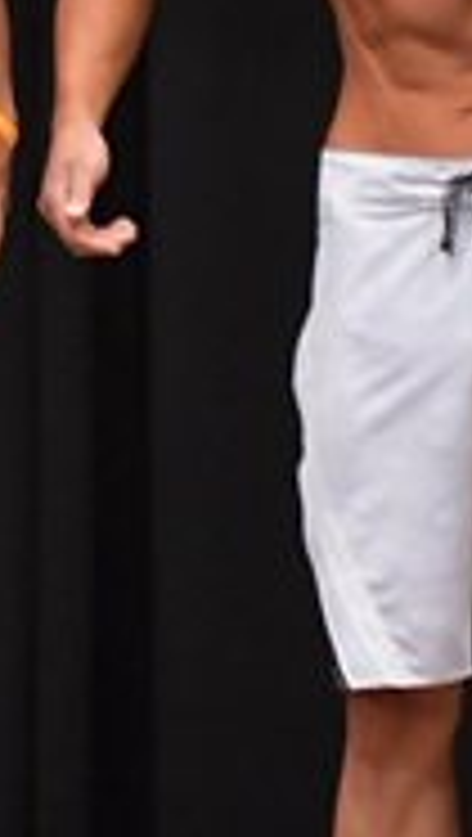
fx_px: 19549
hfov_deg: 1.4
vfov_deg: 2.5
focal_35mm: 881
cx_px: 1621
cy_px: 274
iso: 6400
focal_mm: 135
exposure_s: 1/400
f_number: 5.6
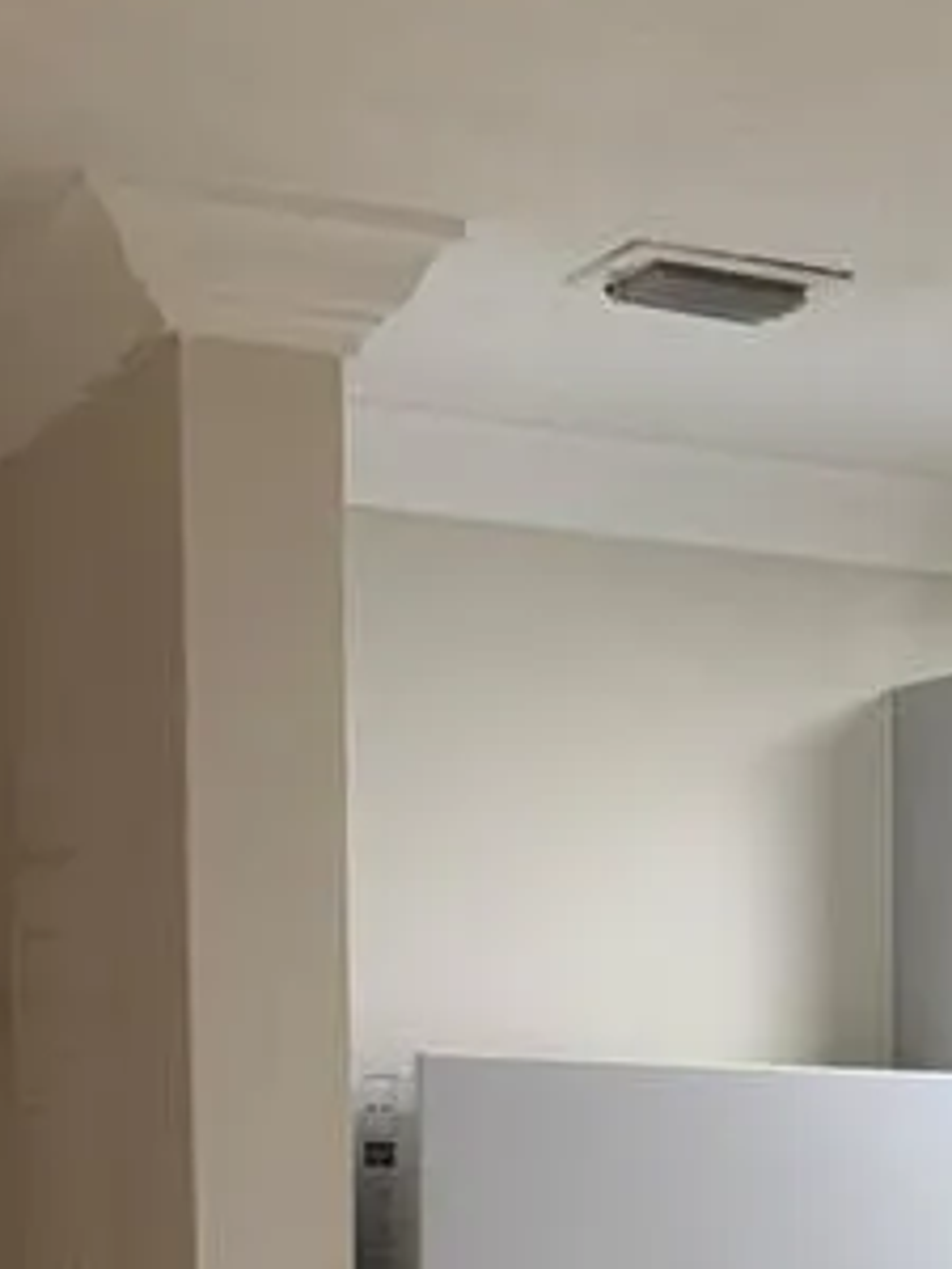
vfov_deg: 19.4
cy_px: 1464
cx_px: 1625
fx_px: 3520
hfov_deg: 14.0
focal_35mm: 96
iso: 200
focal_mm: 6.76
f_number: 1.78
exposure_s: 1/120
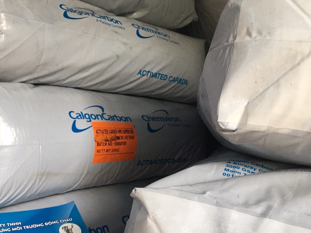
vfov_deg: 34.3
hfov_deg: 44.6
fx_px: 377
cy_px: 113
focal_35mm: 42
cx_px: 125
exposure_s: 1/33
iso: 64
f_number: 2.2
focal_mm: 4.15
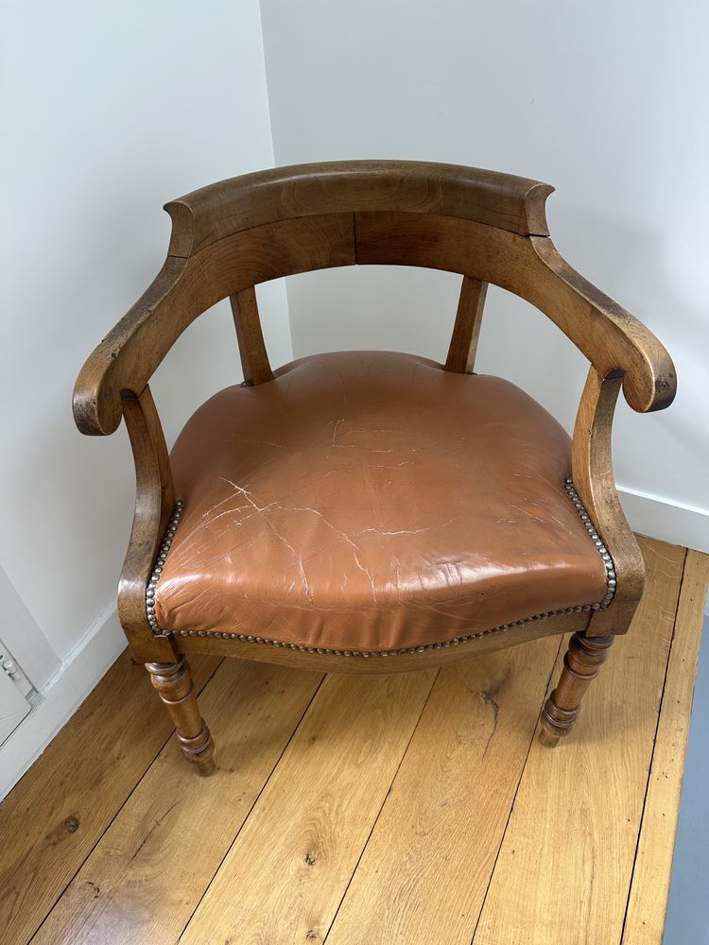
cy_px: 472
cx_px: 354
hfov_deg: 56.8
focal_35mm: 24
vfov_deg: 71.6
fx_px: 655
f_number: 1.78
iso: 80
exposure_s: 1/121
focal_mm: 6.86
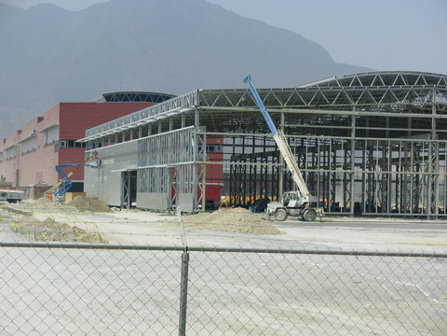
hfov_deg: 20.4
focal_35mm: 96
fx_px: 1240
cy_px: 168
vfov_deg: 15.4
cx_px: 224
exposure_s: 1/966
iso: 50
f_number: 3.9
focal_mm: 15.9
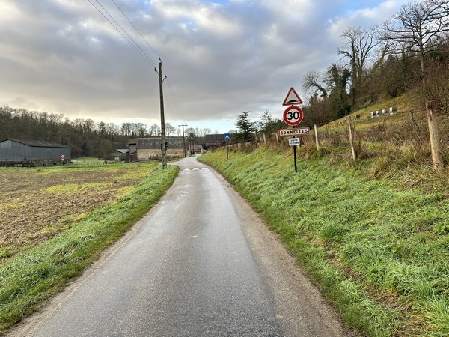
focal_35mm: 24
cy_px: 168
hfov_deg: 71.6
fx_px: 311
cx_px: 224
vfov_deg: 56.8
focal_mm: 6.86
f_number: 1.78
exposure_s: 1/357
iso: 80
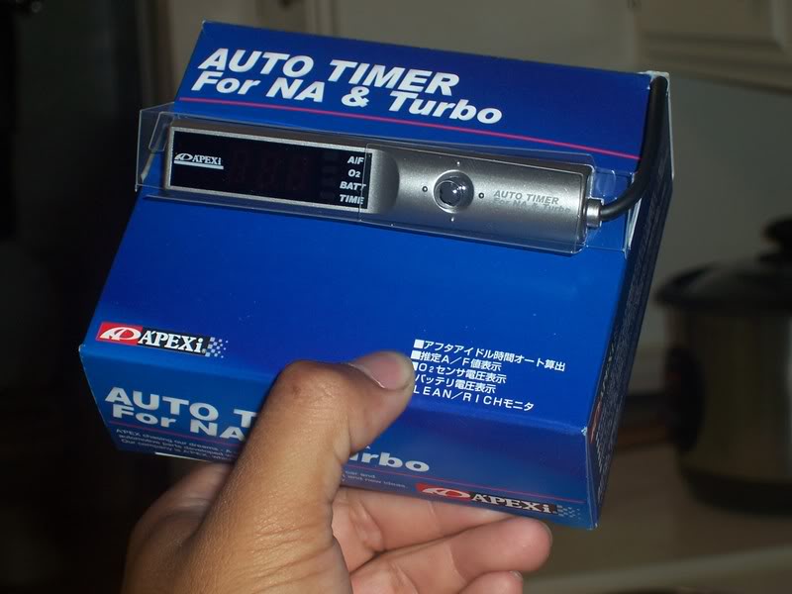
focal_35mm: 102
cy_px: 297
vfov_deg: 14.5
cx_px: 396
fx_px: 2334
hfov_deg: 19.3
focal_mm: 16.8
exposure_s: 1/90
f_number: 4.6
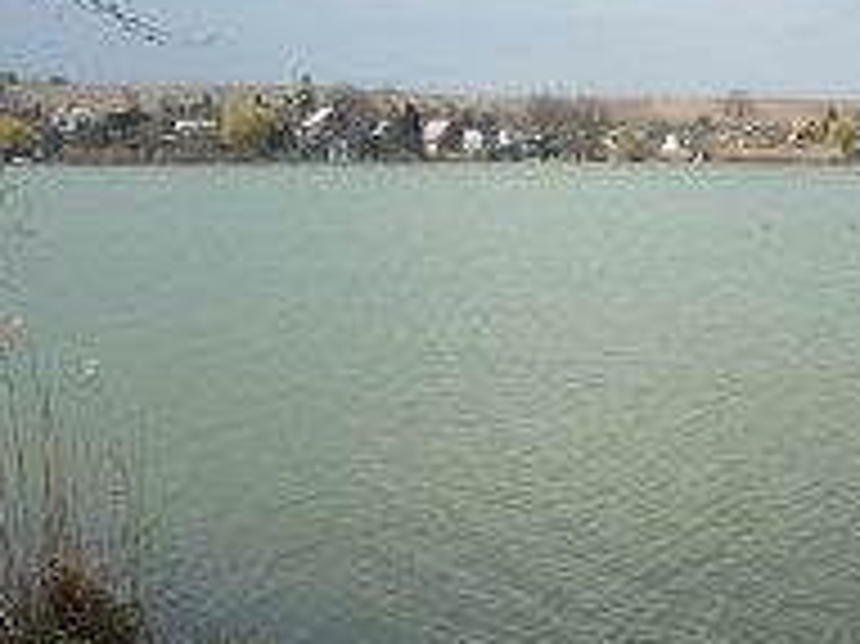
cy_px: 513
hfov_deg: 27.2
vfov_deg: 21.6
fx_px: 1664
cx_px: 880
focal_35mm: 67
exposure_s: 1/400
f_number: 4.5
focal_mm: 5.2
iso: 100
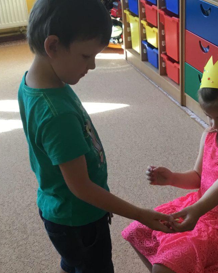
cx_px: 139
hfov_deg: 25.3
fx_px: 484
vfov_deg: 31.4
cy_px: 140
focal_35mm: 60
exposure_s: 1/30
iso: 32
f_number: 2.4
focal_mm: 3.3
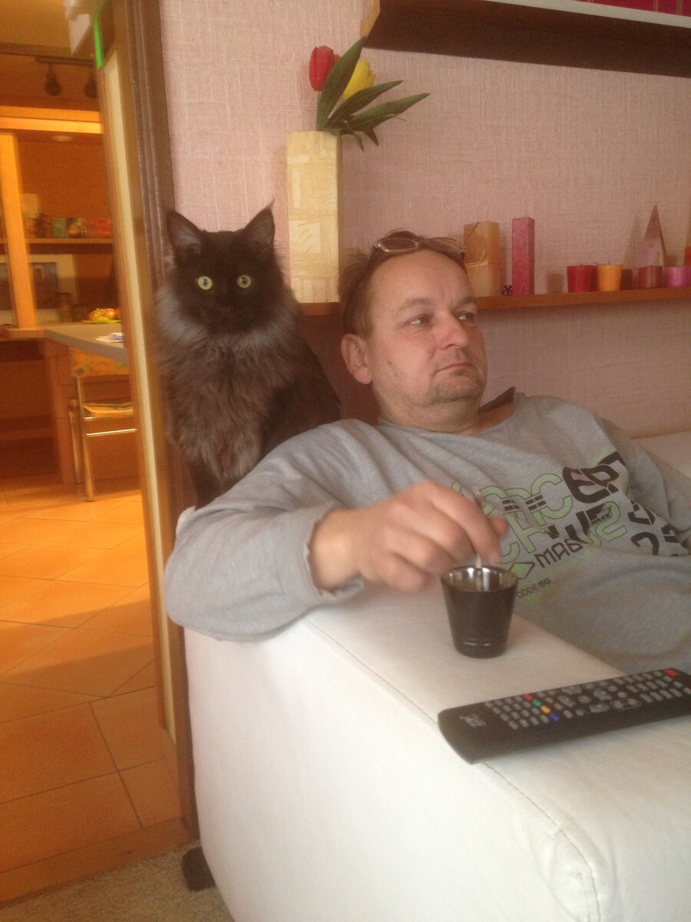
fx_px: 878
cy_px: 461
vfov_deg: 55.4
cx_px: 346
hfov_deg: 42.9
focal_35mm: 33
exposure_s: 1/20
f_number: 2.4
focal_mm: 4.12
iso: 160
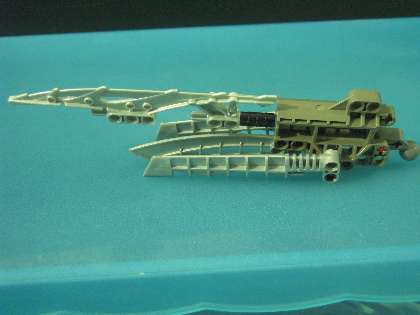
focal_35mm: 59
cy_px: 158
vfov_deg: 24.8
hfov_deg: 32.7
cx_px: 210
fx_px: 716
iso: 800
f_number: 3.9
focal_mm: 10.5
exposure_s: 1/1.3
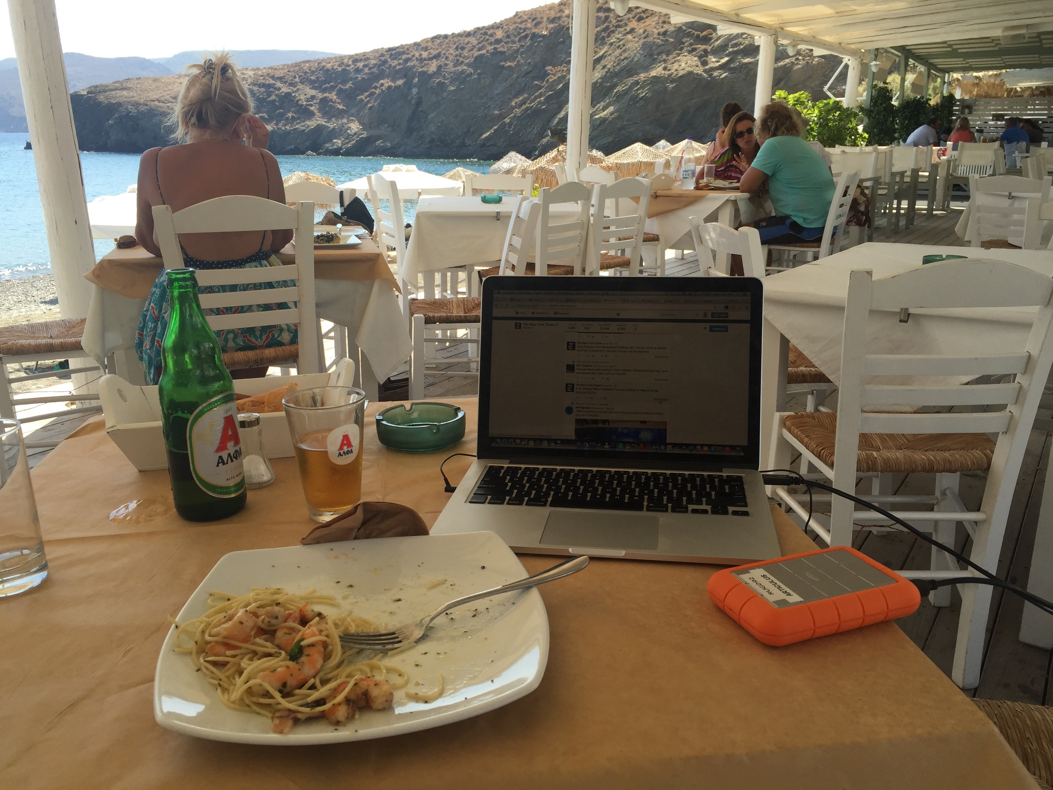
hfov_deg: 61.7
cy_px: 395
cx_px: 526
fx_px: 882
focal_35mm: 29
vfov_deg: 48.2
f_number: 2.2
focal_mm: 4.15
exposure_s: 1/719
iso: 32
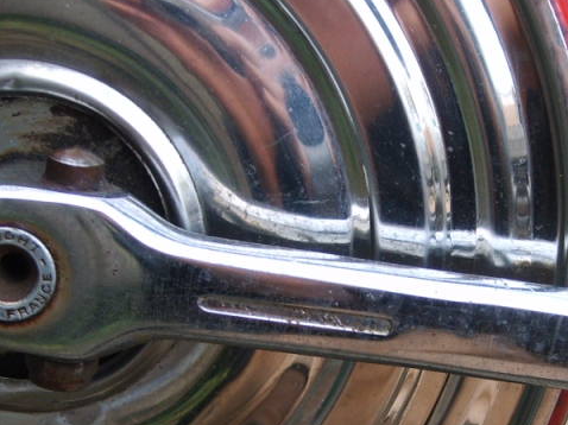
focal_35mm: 75
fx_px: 1230
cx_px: 398
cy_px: 316
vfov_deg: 19.5
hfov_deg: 25.8
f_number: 2.8
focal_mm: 5.8
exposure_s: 1/90
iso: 50
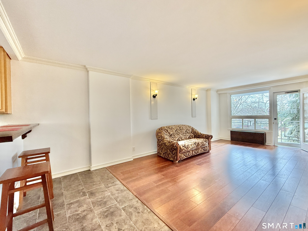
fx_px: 125
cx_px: 154
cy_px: 116
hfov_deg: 102.1
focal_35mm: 14
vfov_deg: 85.7
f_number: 2.2
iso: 200
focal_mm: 2.22
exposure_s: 1/120
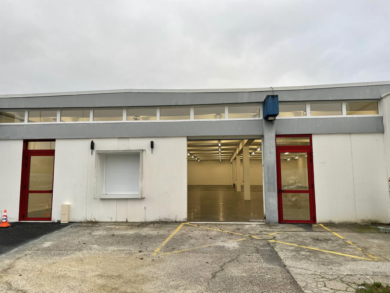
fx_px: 293
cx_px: 195
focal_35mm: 26
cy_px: 146
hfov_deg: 67.3
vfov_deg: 53.1
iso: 32
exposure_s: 1/209
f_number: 1.6
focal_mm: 4.2
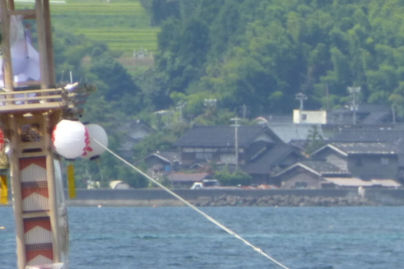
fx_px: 18240
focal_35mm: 1626
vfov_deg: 0.8
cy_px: 270
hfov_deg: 1.3
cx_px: 456
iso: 100
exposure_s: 1/320
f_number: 6.4
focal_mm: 86
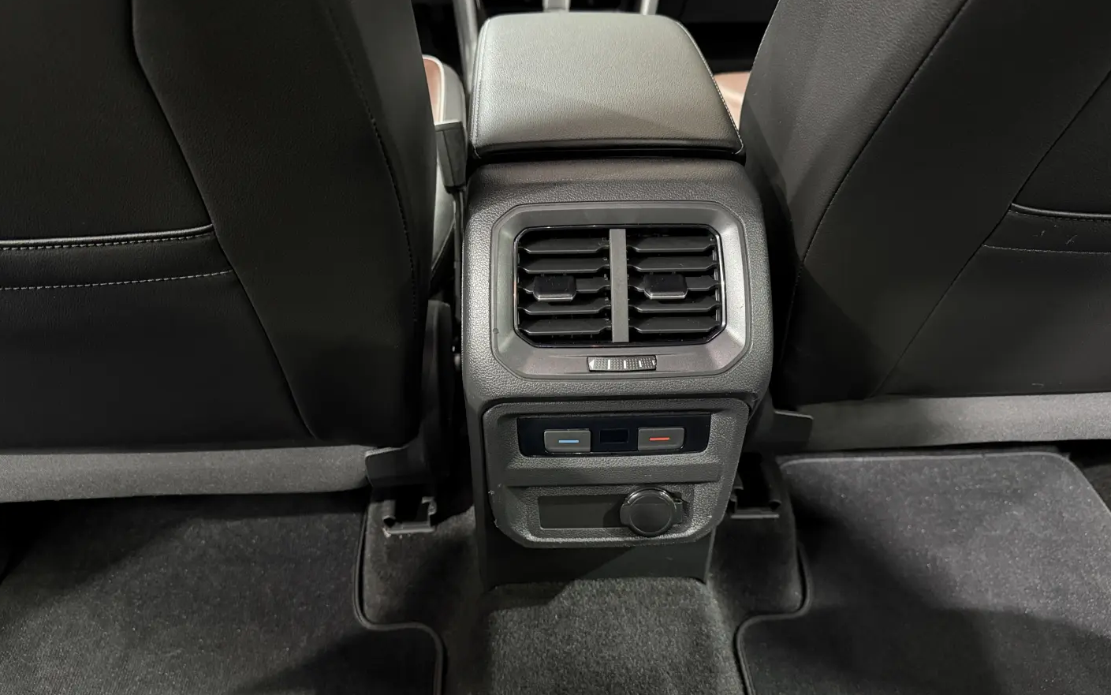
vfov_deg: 47.6
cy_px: 348
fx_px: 787
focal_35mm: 26
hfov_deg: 70.4
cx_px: 561
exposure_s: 1/25
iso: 1600
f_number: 1.78
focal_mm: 6.76
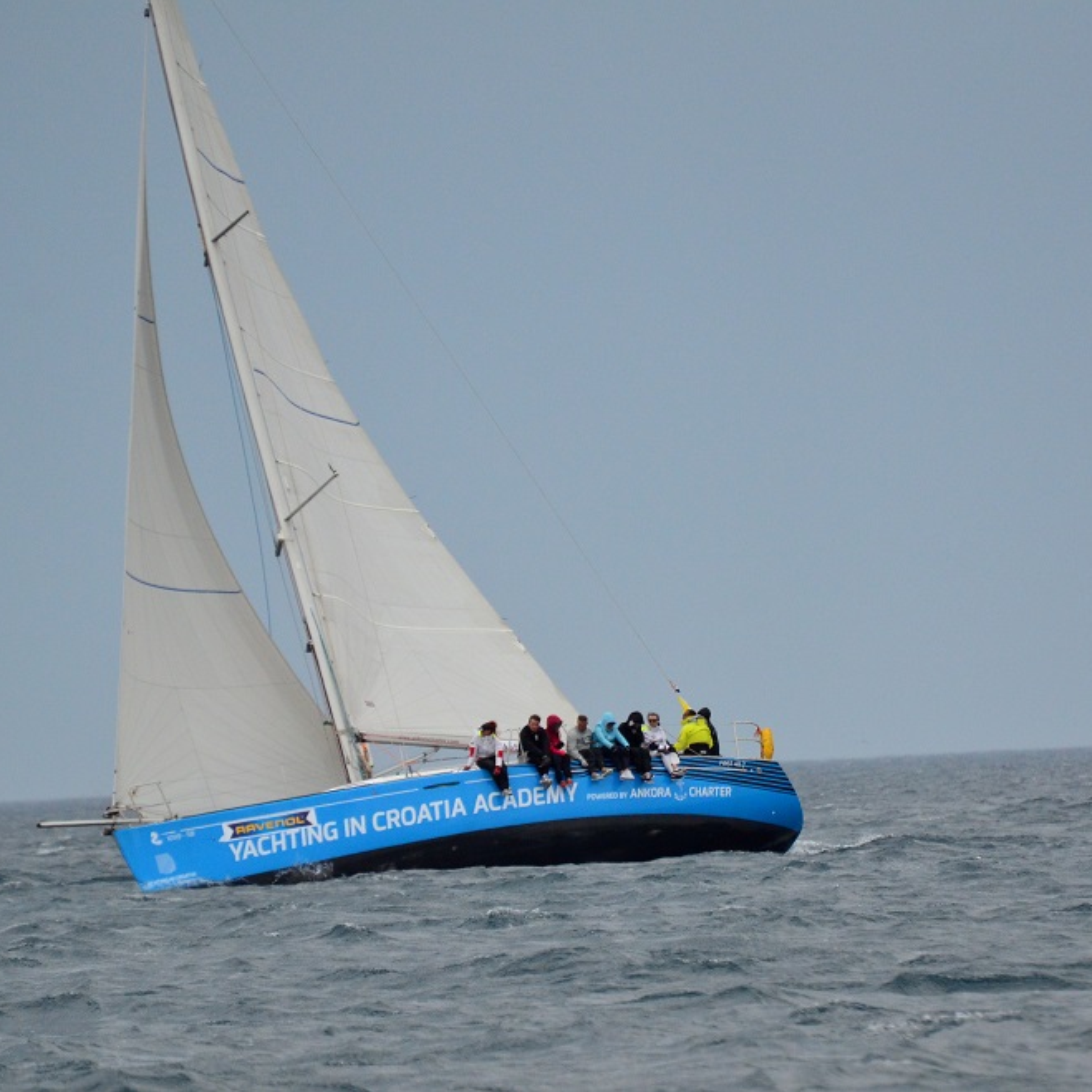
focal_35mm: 540
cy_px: 546
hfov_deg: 3.2
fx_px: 19273
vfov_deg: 3.2
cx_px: 660
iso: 1400
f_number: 5.6
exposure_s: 1/8000
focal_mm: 280
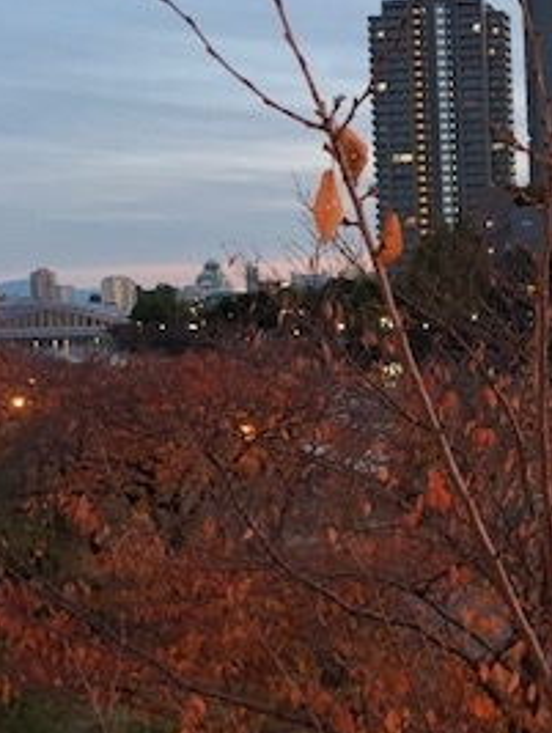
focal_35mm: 67
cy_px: 362
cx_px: 643
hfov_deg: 20.7
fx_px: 1421
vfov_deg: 28.9
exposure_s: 1/30
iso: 400
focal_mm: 4
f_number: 1.8
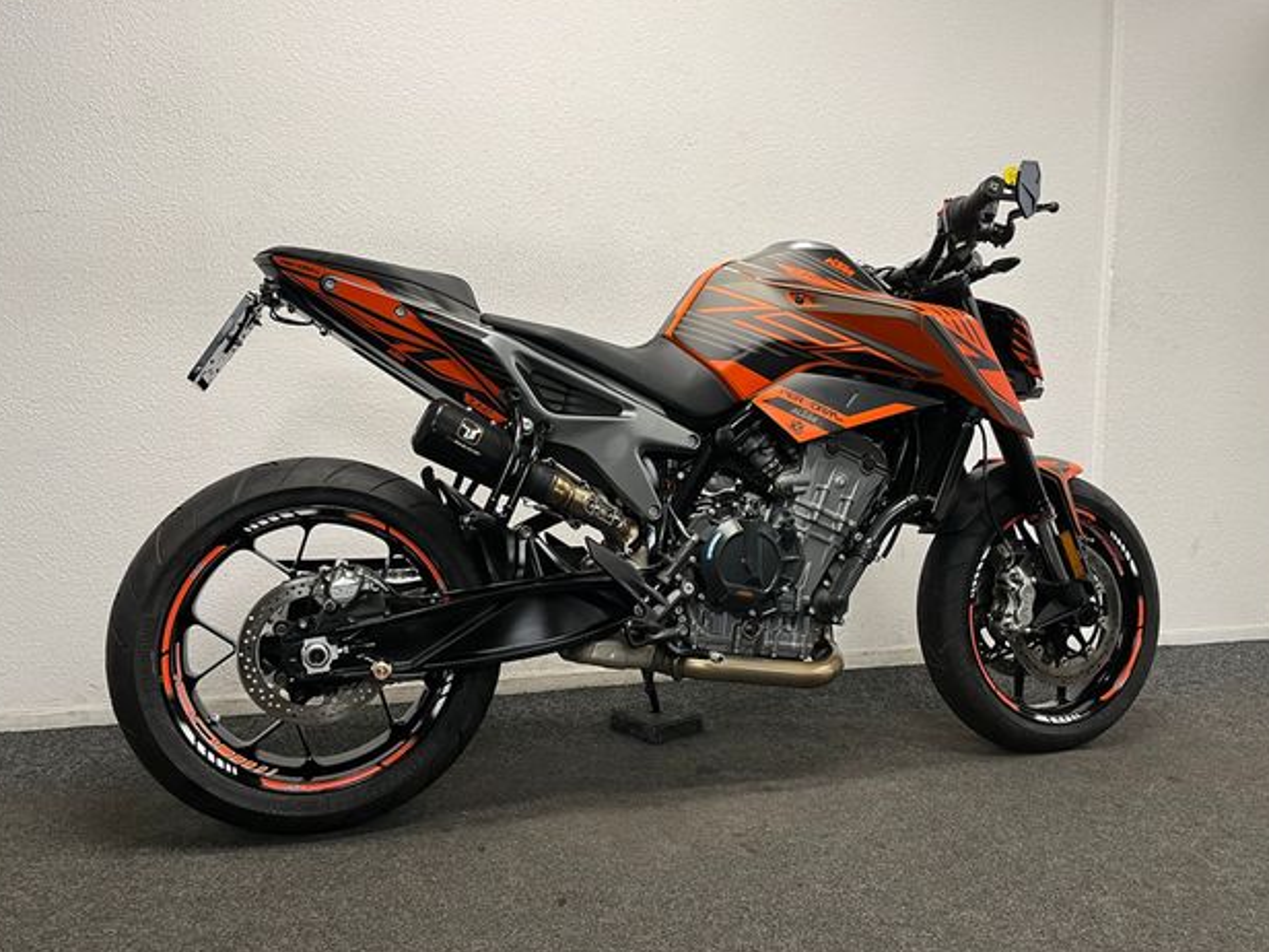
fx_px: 990
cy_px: 480
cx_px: 630
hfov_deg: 65.3
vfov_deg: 51.4
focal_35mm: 27
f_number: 1.6
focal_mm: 5.1
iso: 80
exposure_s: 1/50
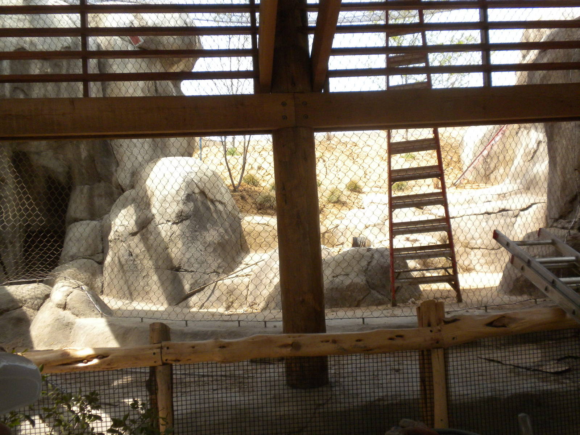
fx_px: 620
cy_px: 218
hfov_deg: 50.1
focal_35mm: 37
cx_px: 290
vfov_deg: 38.7
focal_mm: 6.6
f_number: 3.5
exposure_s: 1/761
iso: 201
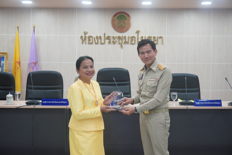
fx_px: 300
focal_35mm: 46
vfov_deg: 28.9
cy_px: 78
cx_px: 116
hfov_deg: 42.3
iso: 640
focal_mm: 31
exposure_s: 1/50
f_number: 5
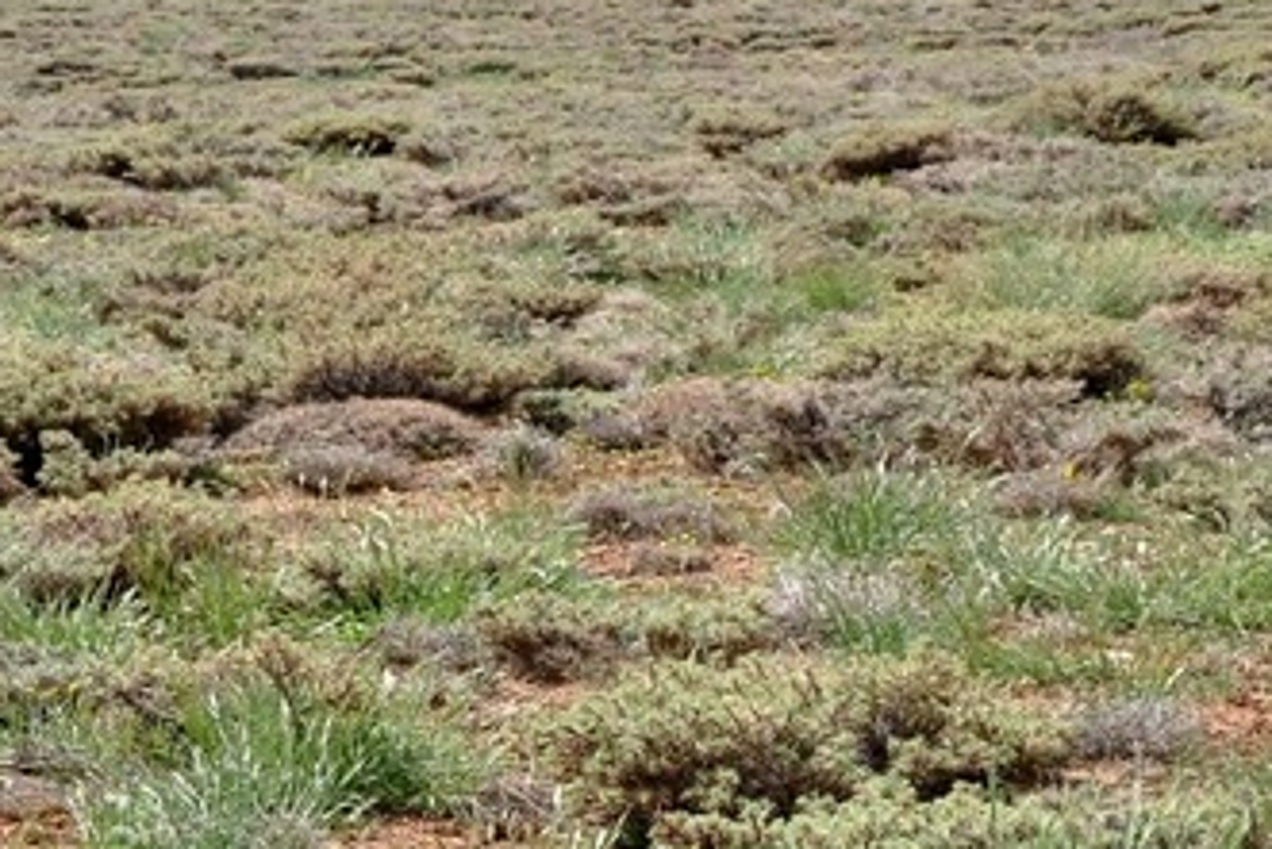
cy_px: 106
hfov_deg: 20.1
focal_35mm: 101
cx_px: 872
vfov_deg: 13.5
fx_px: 3570
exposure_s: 1/320
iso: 200
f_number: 9
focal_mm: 36
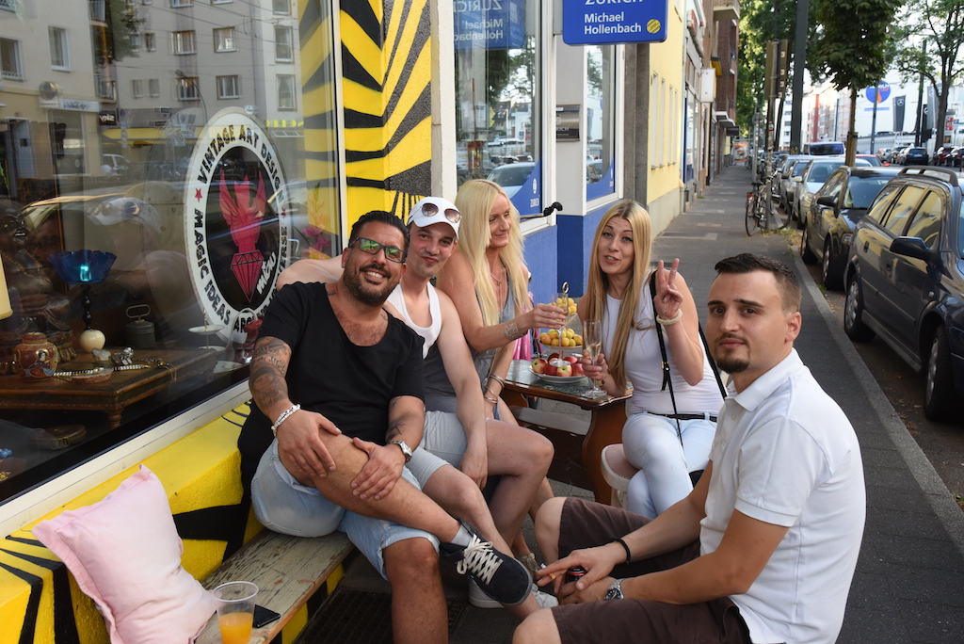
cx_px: 482
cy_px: 322
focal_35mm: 38
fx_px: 1018
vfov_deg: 35.1
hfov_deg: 50.7
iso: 2000
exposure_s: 1/320
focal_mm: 38
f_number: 9
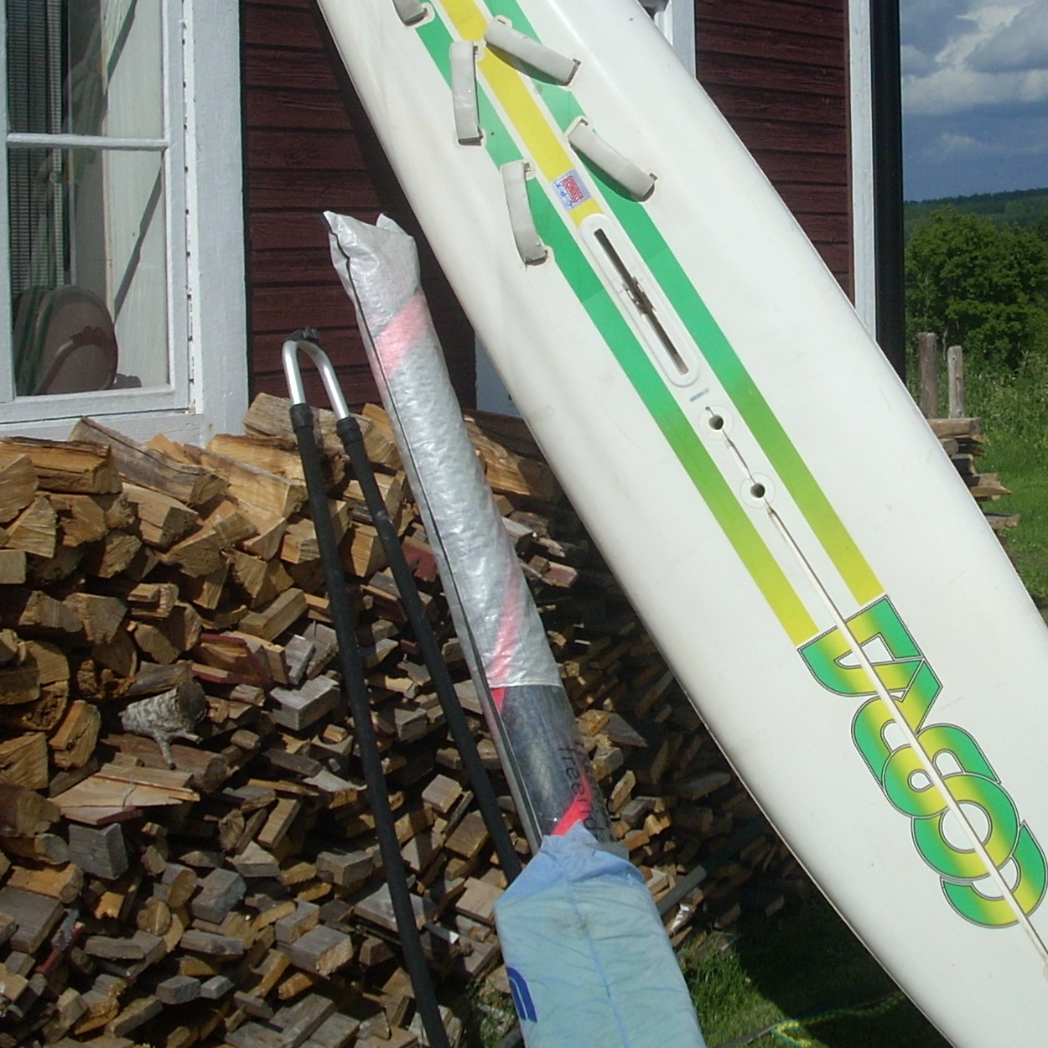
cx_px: 675
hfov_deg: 25.6
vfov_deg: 25.6
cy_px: 350
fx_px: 2295
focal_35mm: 67
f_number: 5.6
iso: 64
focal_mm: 6.2
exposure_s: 1/841
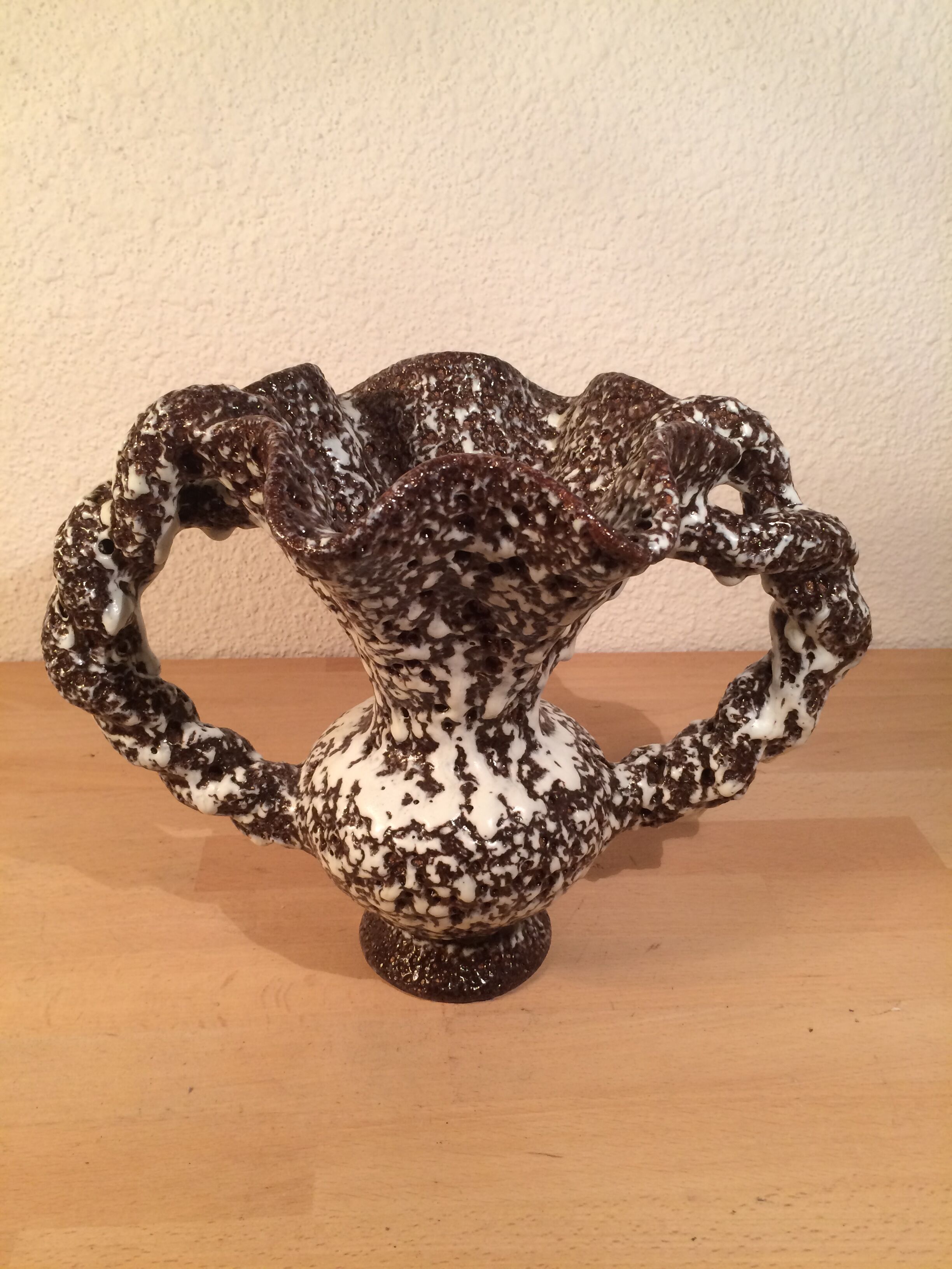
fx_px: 1063
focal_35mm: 29
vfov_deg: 61.7
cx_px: 476
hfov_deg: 48.2
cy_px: 634
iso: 64
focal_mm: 4.15
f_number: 2.2
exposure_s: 1/33
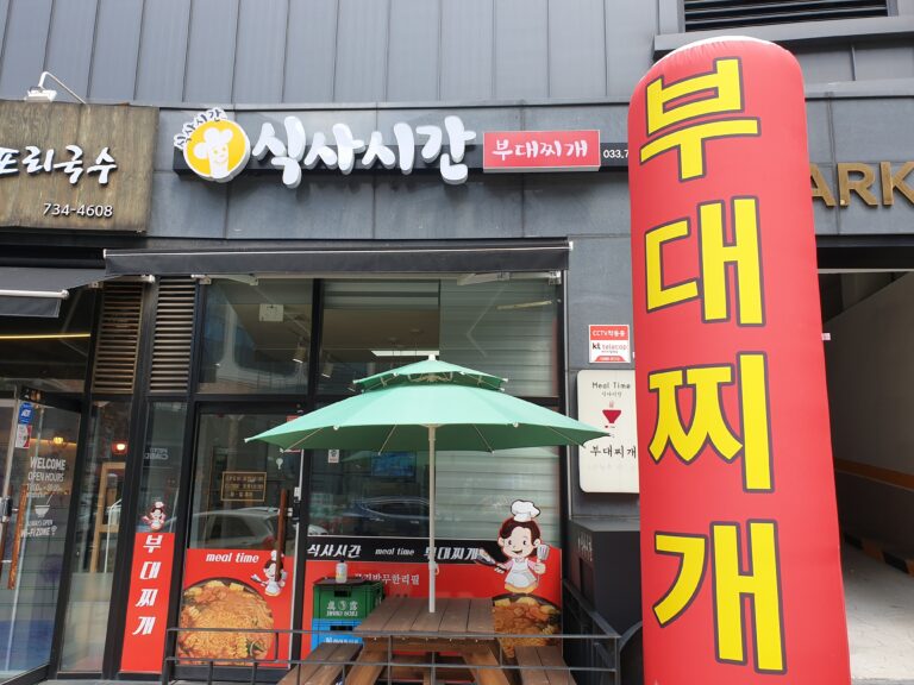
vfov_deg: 53.1
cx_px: 457
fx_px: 687
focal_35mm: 26
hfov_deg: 67.3
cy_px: 342
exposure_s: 1/389
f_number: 2.4
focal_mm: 4.3
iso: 50
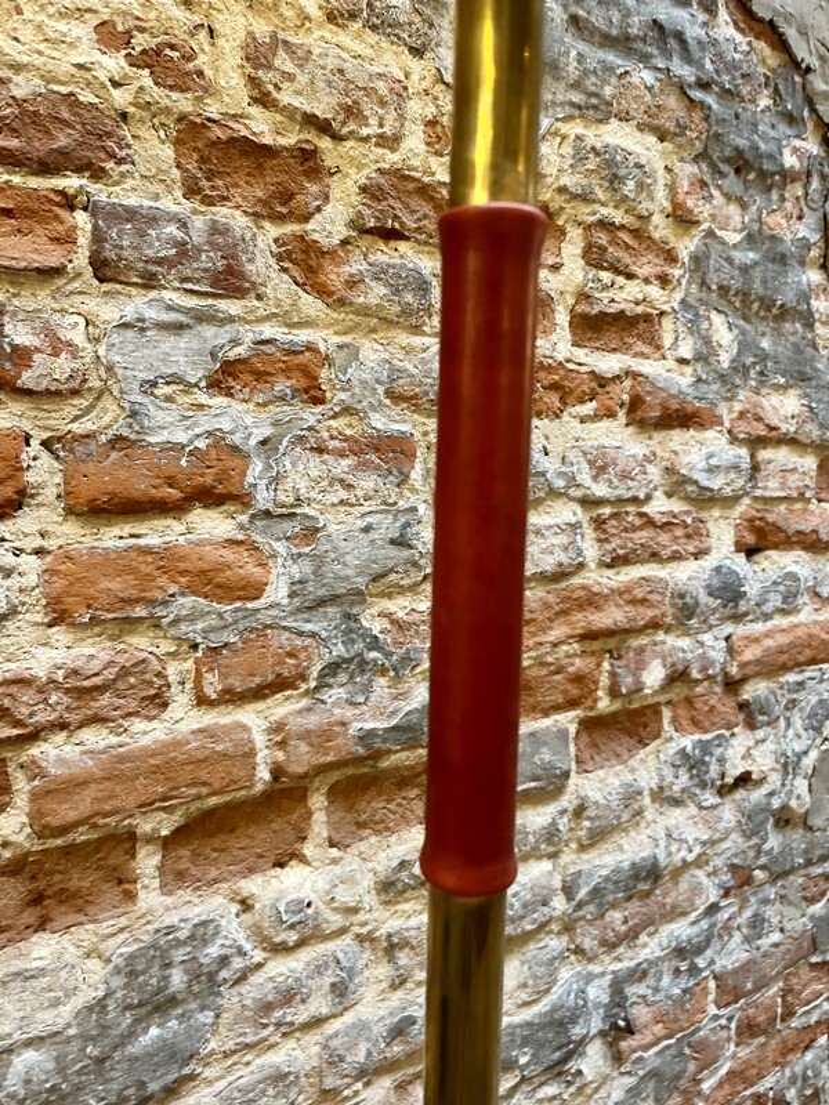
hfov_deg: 53.1
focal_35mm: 26
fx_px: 830
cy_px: 552
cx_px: 414
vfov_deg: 67.3
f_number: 1.6
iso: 160
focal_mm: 5.1
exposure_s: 1/50
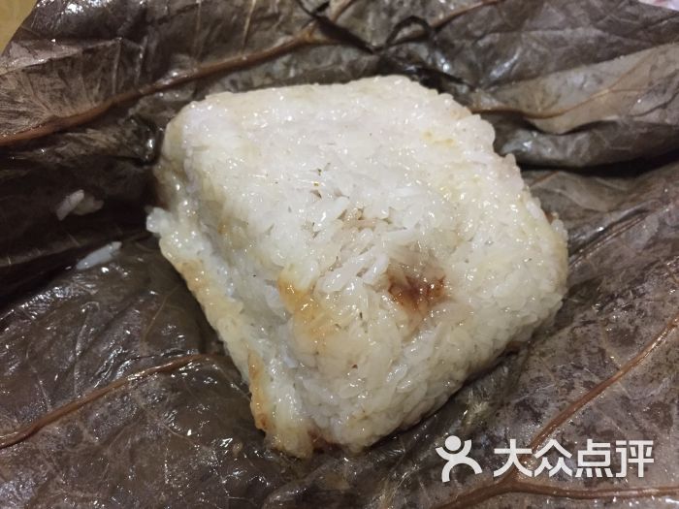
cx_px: 340
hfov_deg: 61.7
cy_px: 254
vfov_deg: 48.2
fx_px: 569
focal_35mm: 29
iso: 320
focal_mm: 4.15
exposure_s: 1/17
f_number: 2.2
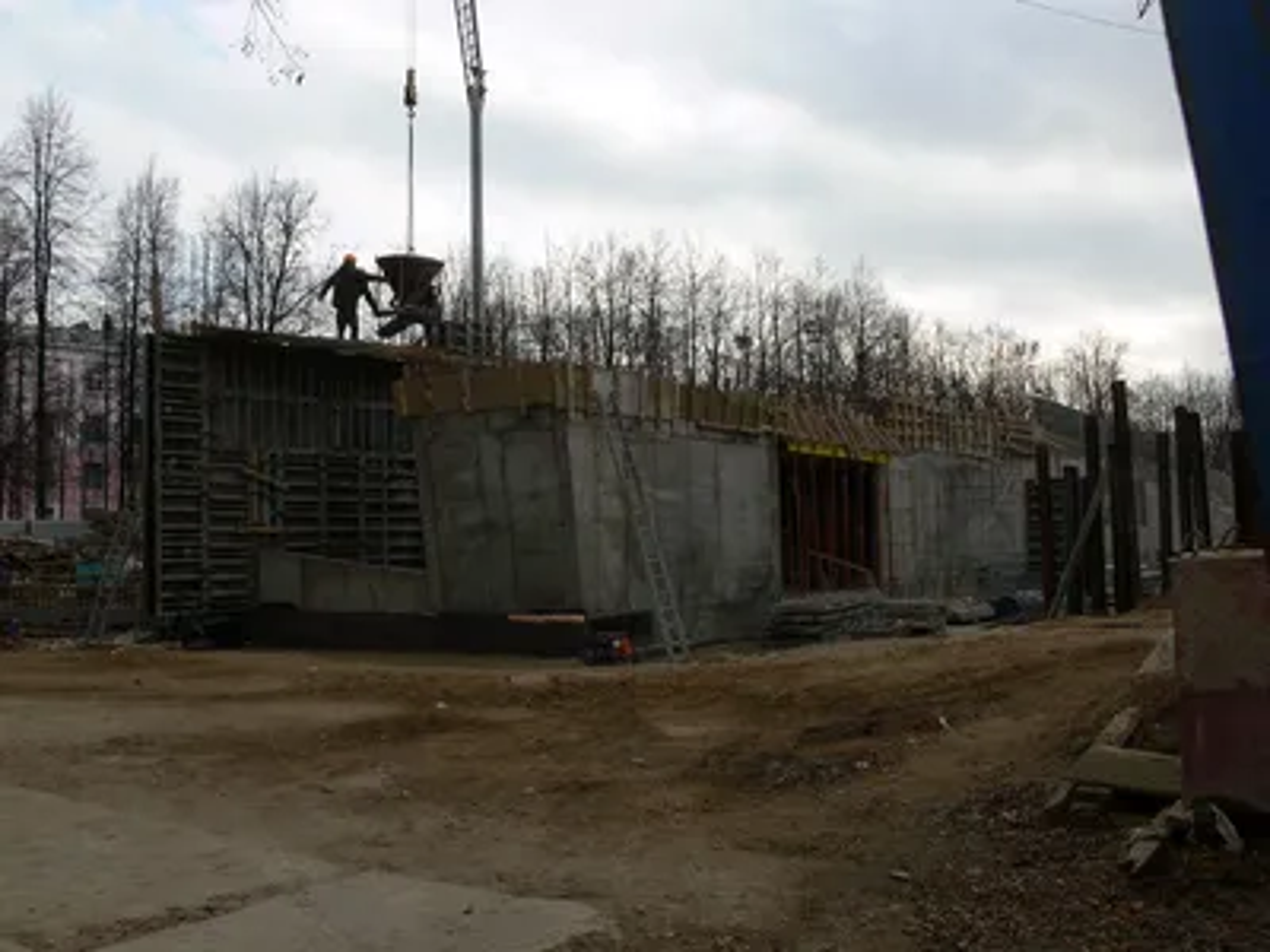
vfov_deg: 40.7
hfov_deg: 52.6
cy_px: 476
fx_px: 1284
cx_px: 635
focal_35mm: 35
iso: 80
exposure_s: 1/200
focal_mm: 7.4
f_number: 5.6
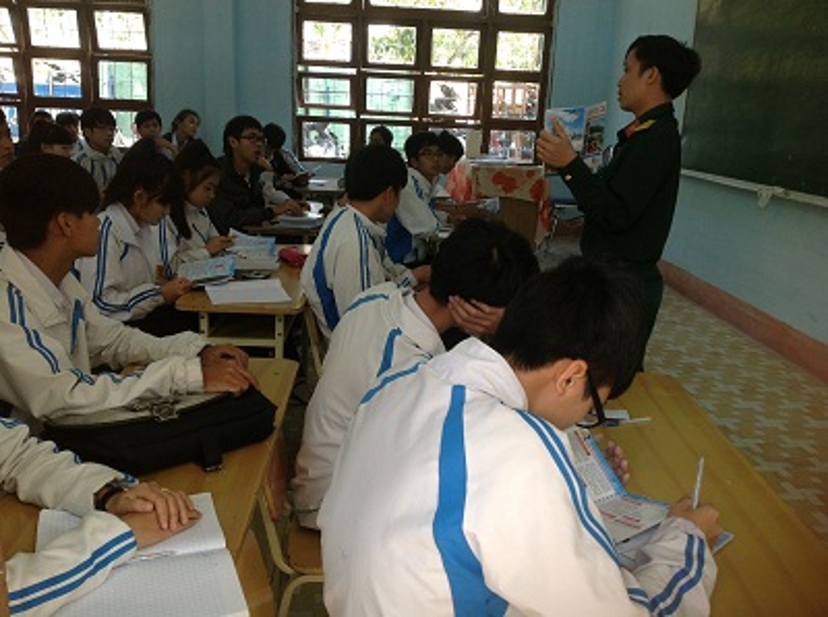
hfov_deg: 52.7
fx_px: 835
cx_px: 414
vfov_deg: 40.5
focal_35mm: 35
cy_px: 308
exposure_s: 1/60
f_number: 2.4
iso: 50
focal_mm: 4.28
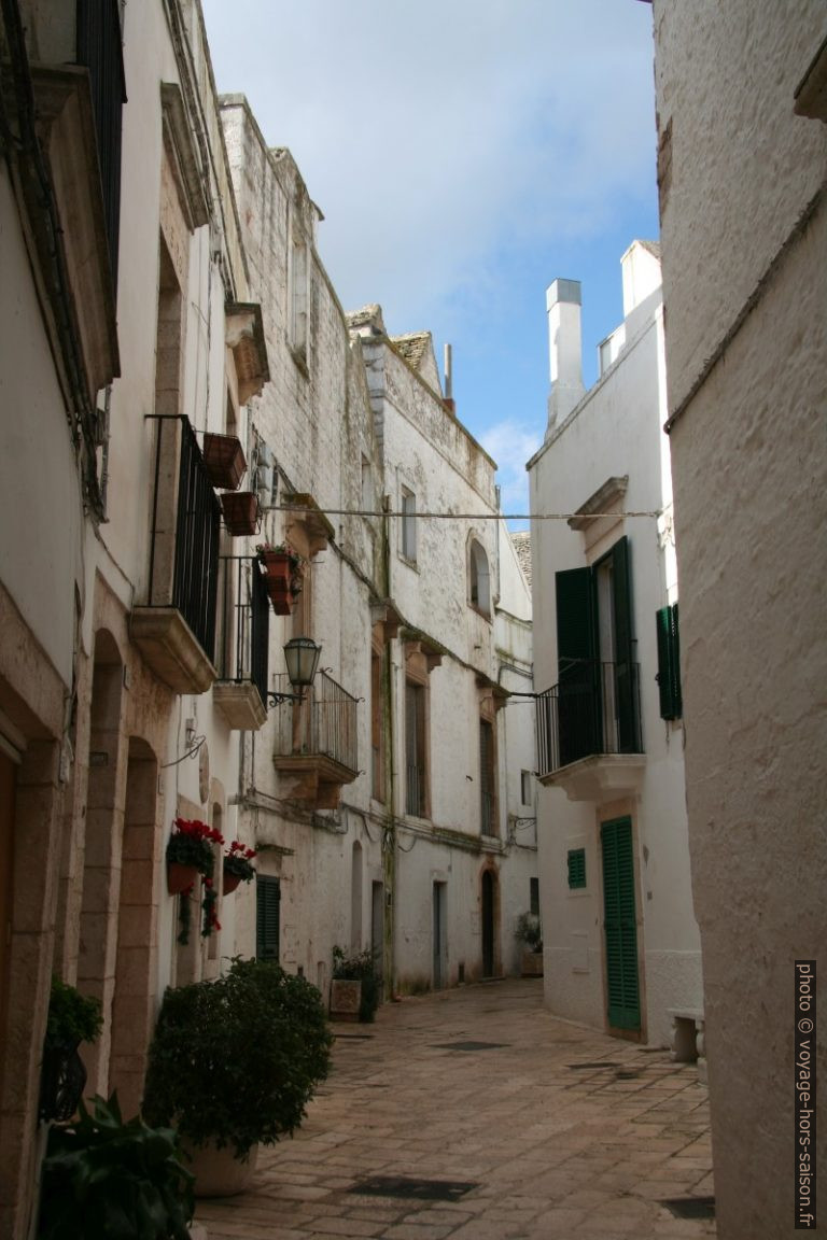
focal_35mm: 42
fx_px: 1447
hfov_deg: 31.9
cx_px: 414
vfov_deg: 46.4
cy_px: 620
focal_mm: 26
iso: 100
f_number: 10
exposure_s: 1/125
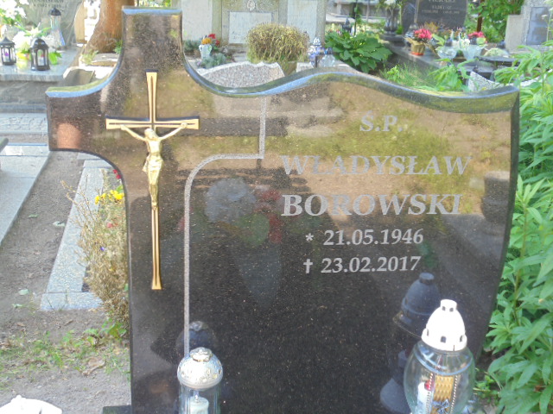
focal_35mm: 43
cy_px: 207
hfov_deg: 43.9
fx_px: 687
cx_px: 276
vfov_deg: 33.6
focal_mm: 7.8
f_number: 4.5
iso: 100
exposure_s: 1/30
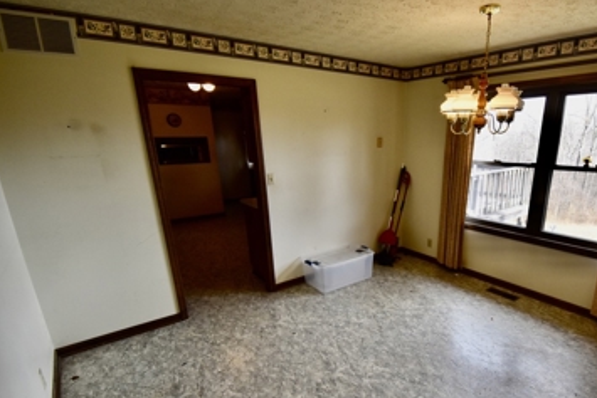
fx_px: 315
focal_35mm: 19
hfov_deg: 85.3
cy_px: 242
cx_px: 372
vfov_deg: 63.9
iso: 400
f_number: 5.6
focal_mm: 10
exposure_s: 1/125
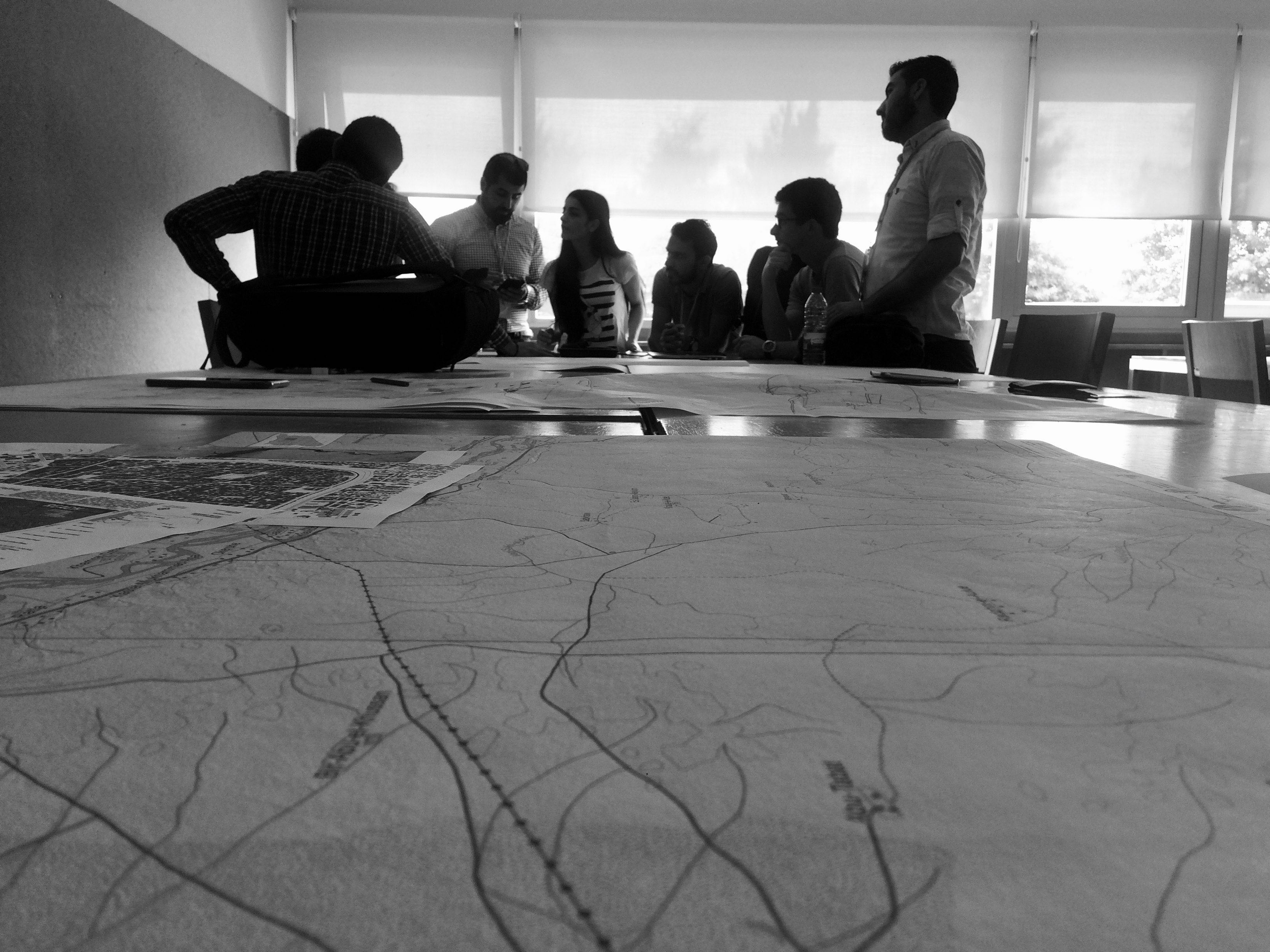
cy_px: 476
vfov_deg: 48.2
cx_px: 635
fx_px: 1064
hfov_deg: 61.7
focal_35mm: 29
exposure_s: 1/100
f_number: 2.2
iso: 50
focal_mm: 4.15
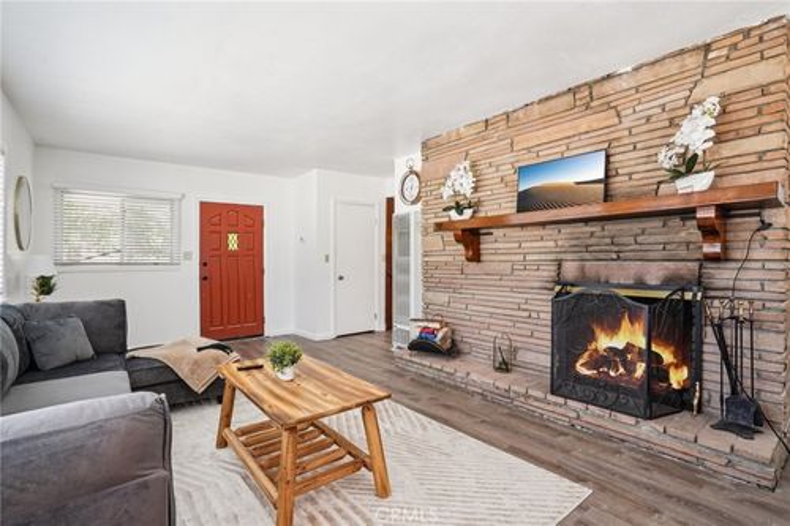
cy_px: 263
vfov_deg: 73.7
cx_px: 395
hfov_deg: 96.8
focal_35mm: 16
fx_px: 351
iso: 3200
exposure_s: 1/20
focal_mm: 16
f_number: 16
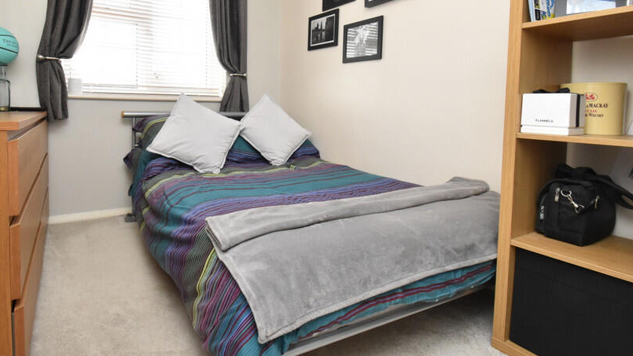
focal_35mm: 20
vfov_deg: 54.2
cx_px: 269
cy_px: 106
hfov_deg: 86.0
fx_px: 336
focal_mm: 10
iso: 1600
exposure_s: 1/60
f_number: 10
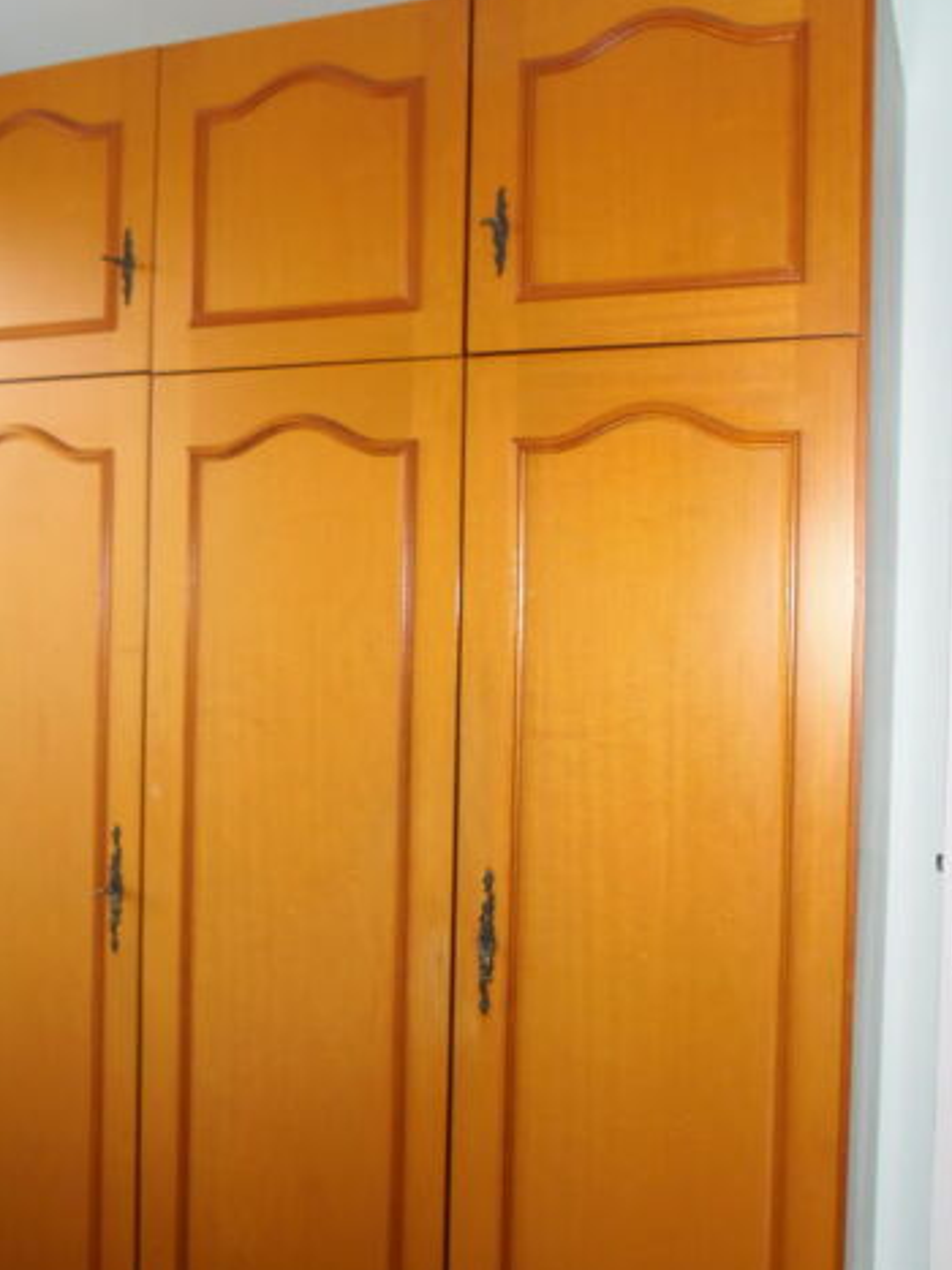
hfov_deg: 38.5
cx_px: 386
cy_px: 609
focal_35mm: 37
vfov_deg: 50.1
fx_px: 1357
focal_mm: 4.9
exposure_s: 1/45
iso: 100
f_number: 3.5
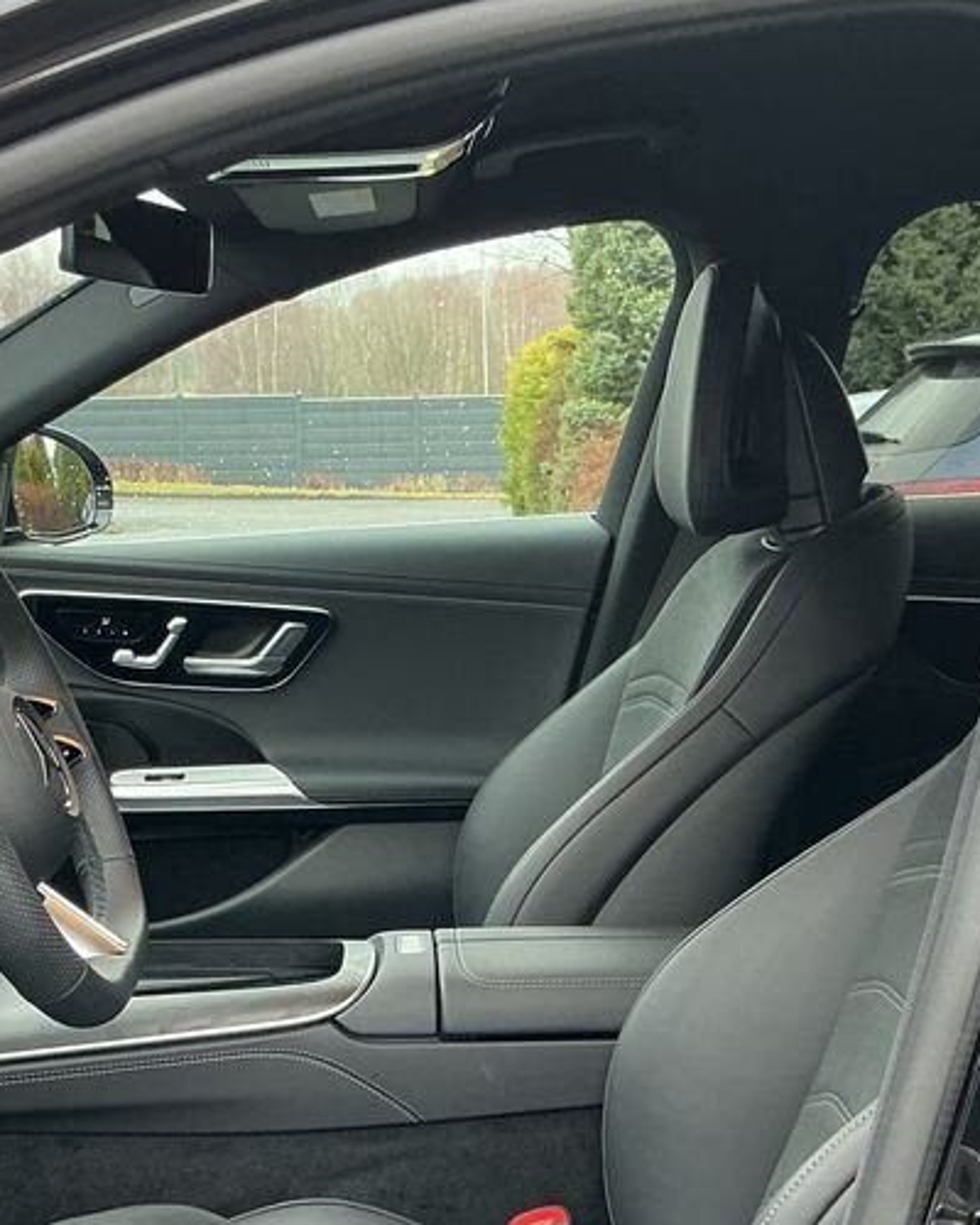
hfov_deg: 26.2
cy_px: 933
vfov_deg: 31.8
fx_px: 2103
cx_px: 368
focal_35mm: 58
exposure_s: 1/60
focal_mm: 3
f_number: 1.8
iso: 64
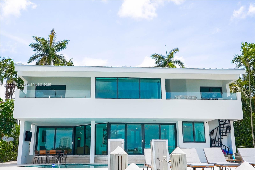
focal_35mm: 36
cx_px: 128
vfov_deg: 36.9
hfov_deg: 53.1
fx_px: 255
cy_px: 85
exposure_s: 1/400
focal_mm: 24
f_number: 5.6
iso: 640
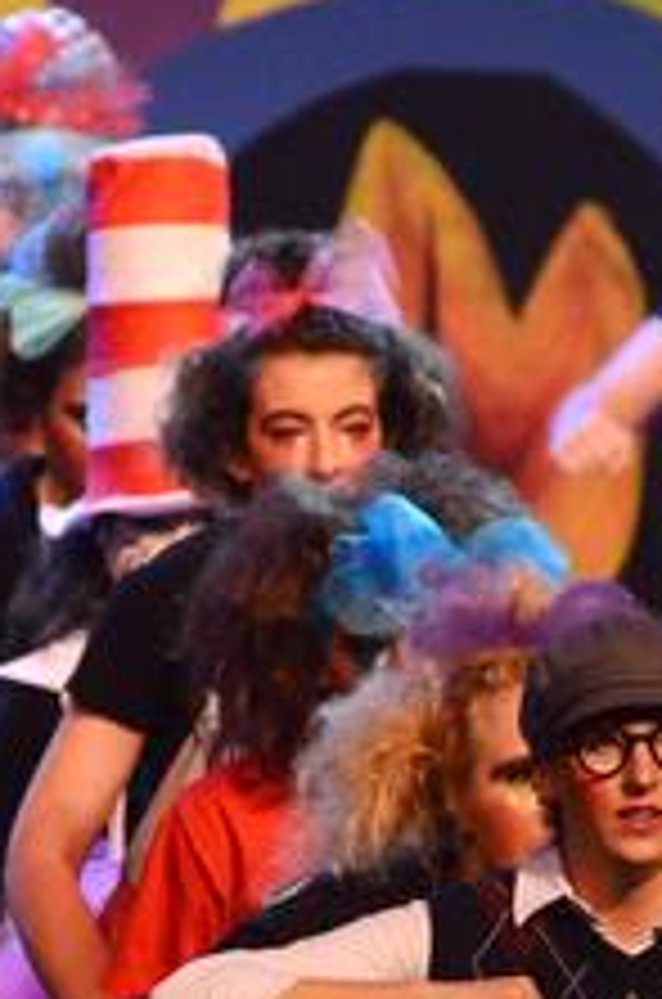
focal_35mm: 916
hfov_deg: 1.5
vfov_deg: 2.3
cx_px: 266
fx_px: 25383
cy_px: 898
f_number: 3.5
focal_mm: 200
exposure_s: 1/800
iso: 4000
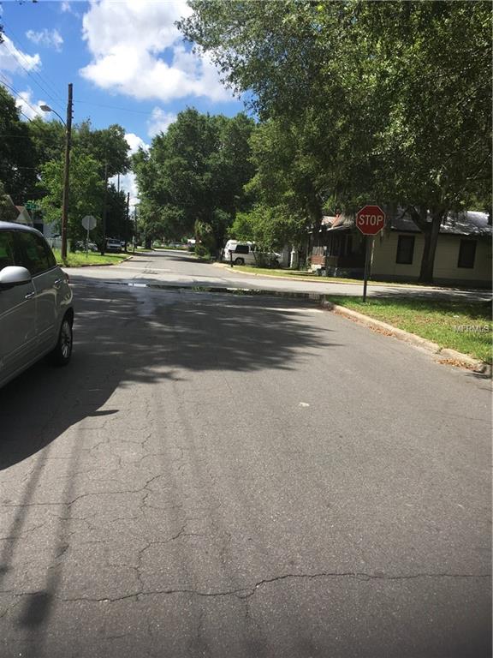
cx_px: 246
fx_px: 551
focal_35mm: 29
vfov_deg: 61.7
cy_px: 329
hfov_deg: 48.2
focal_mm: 4.15
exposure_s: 1/1131
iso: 25
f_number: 2.2
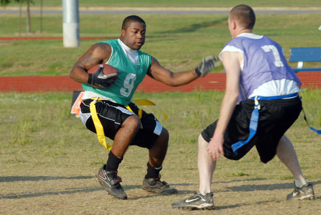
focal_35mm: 300
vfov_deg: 4.6
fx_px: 2678
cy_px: 108
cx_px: 160
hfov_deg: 6.9
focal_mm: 200
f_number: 8
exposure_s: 1/200
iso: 320
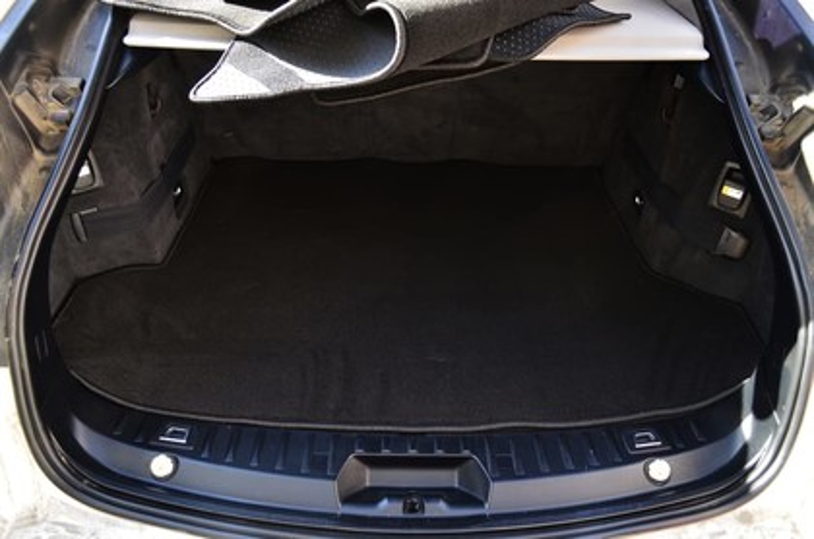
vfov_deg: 47.7
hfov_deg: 67.5
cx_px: 407
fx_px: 609
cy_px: 270
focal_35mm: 27
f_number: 4.8
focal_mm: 18
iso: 400
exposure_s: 1/90
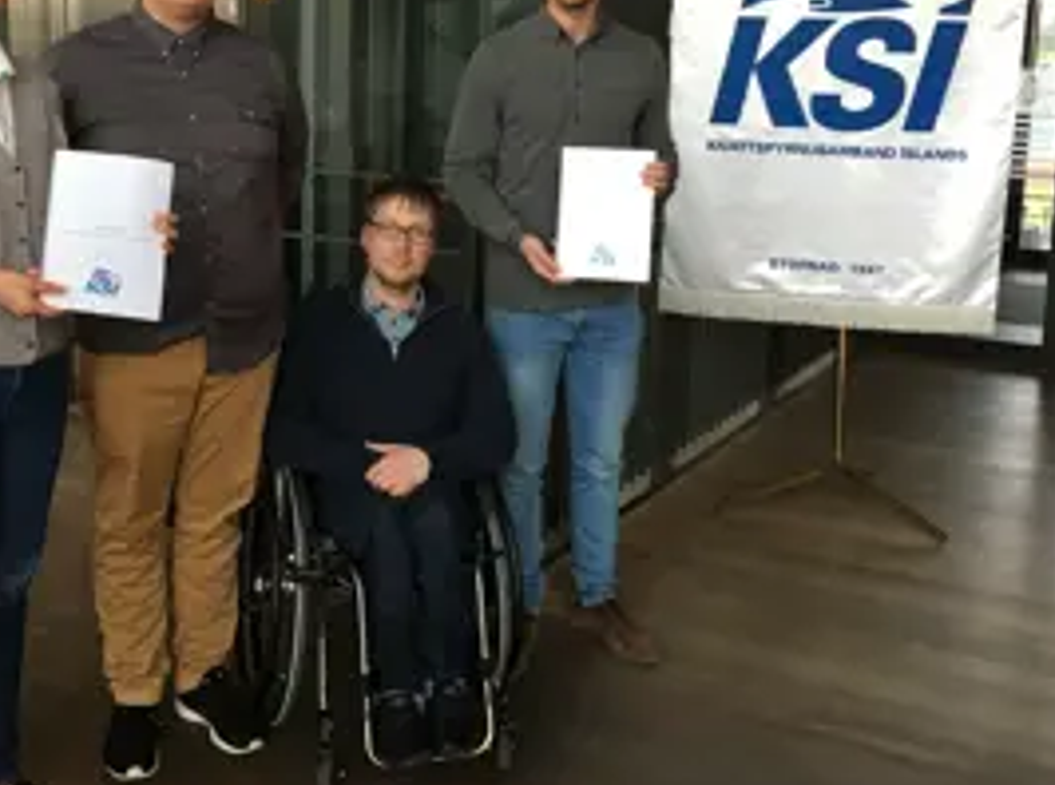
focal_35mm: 43
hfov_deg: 43.8
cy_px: 270
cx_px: 448
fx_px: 1307
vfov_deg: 33.2
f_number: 2.2
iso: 32
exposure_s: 1/33
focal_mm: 4.15
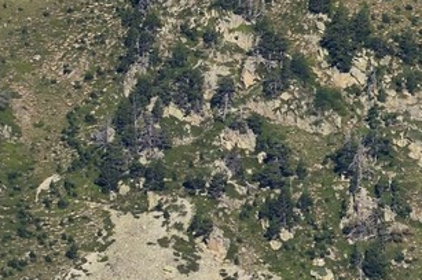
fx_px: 12225
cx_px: 1001
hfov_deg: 2.0
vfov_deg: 1.3
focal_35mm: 1044
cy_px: -222
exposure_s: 1/640
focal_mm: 200
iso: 200
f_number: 8
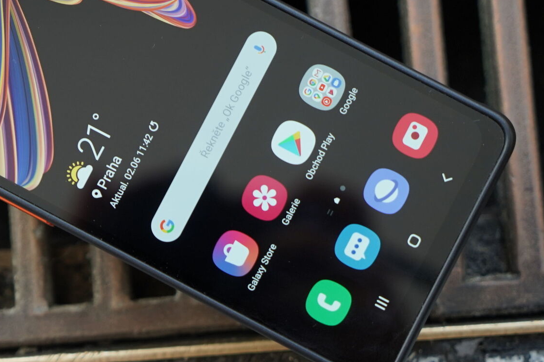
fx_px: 1466
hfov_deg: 20.9
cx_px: 172
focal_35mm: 97
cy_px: 121
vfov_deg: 14.1
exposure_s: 1/160
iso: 400
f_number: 4
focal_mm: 57
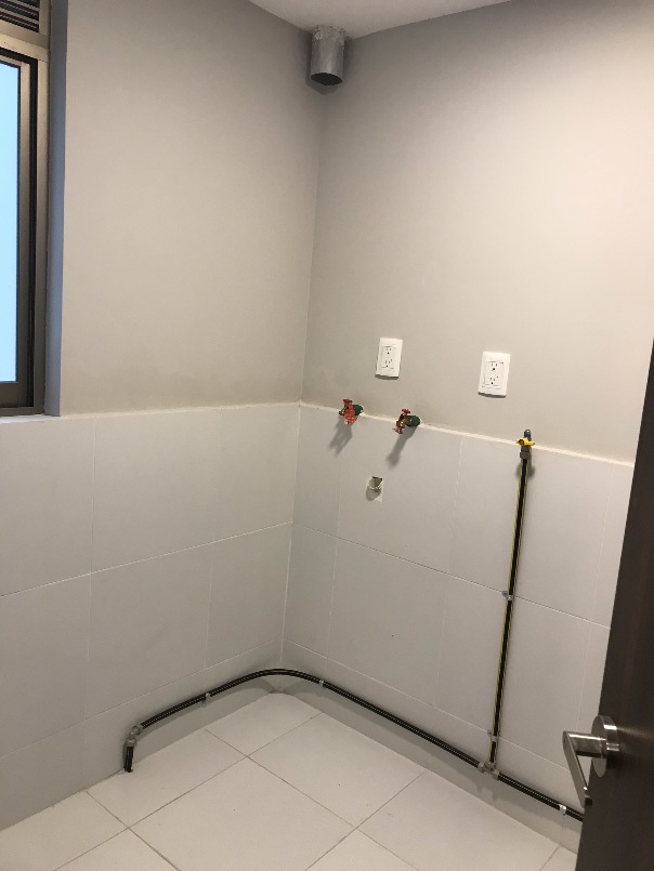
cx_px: 327
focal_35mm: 28
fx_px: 705
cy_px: 436
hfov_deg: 49.8
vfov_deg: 63.4
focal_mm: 3.99
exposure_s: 1/24
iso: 40
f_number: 1.8
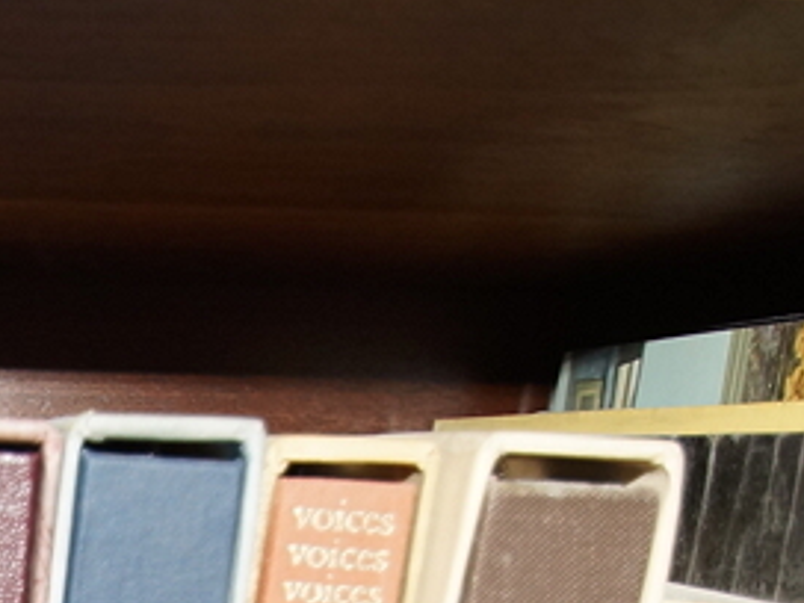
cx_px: -204
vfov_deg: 18.4
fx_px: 1597
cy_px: 958
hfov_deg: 25.0
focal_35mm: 69
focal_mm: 13
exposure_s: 1/60
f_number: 4
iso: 400
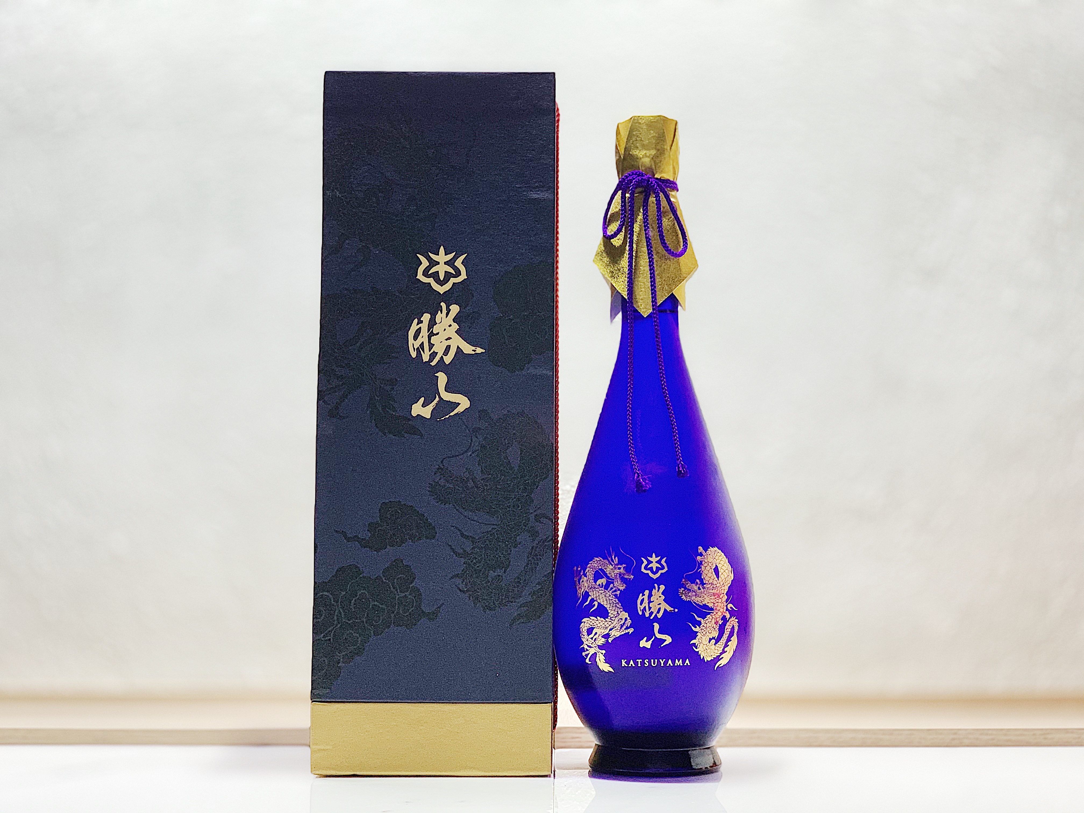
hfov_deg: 36.8
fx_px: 1628
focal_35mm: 52
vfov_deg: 28.0
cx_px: 542
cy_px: 406
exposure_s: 1/60
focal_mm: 6
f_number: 2.4
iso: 125
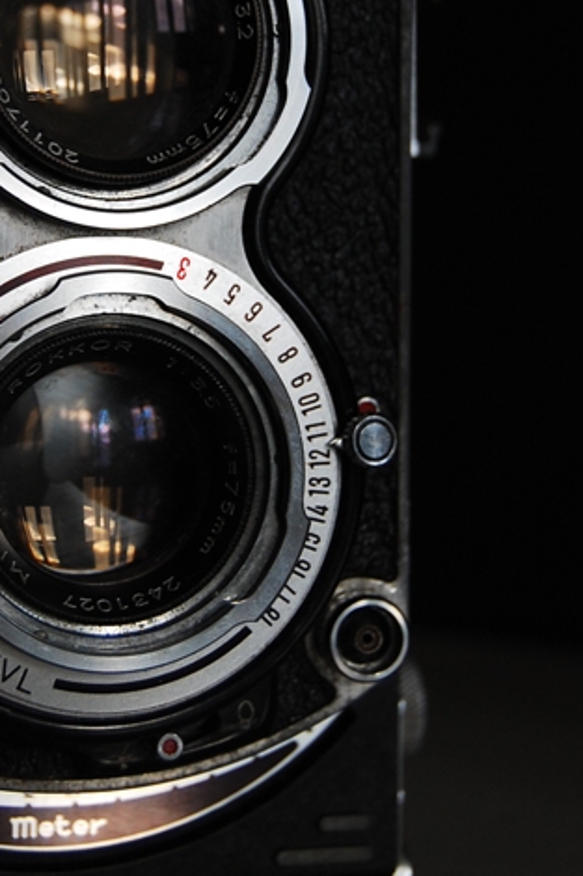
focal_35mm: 97
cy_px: 209
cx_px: 173
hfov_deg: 14.1
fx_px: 2358
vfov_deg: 20.8
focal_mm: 38
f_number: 5.6
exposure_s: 1/80
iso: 400
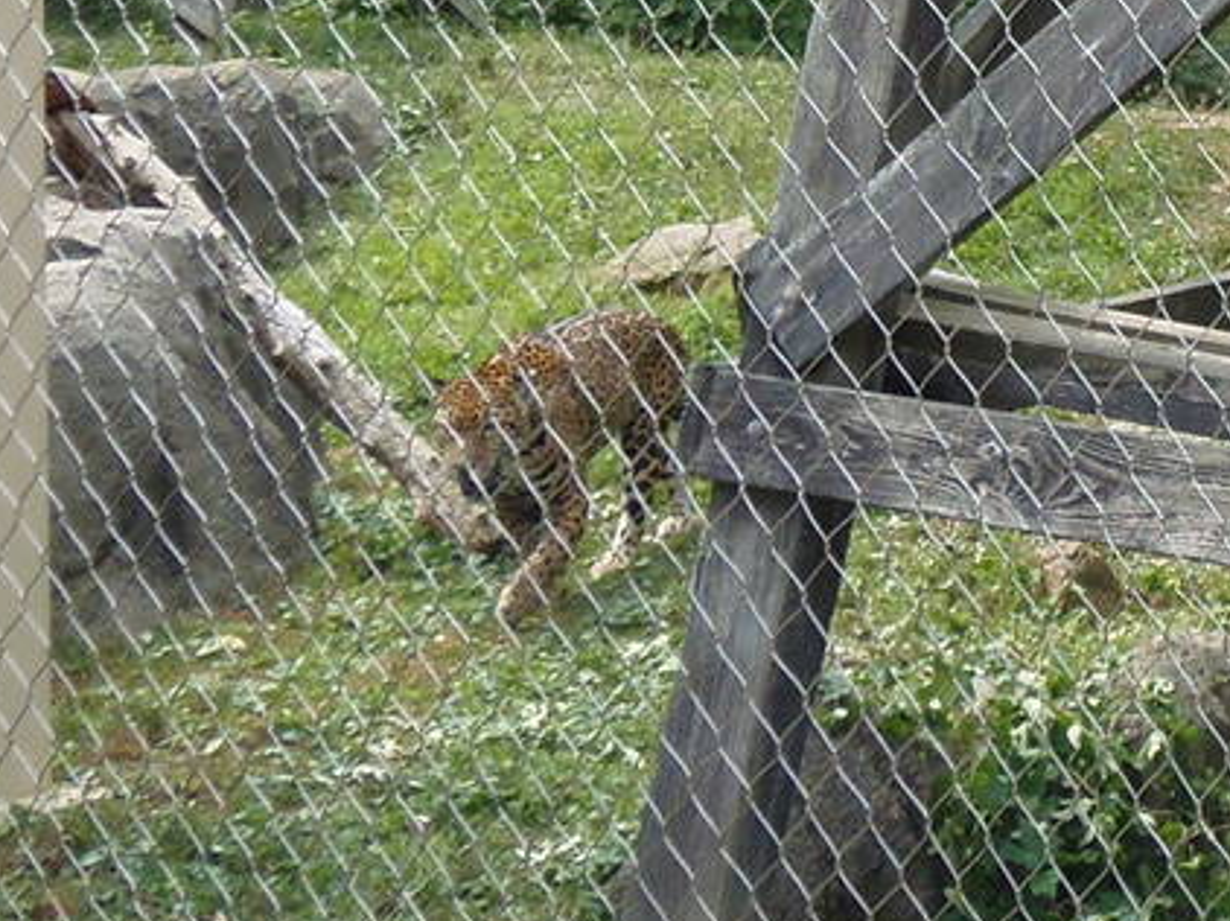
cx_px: 1198
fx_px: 3232
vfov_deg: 15.7
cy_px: -111
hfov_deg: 20.9
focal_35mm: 91
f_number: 2.9
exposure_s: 1/200
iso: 64
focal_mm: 4.3
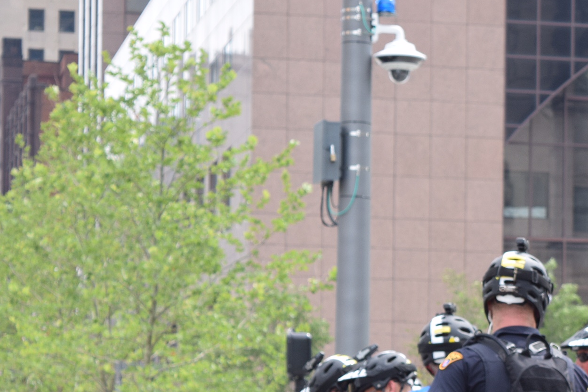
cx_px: 653
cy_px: 467
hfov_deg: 10.3
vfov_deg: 6.9
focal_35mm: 198
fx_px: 3236
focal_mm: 55
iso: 280
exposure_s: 1/250
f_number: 8
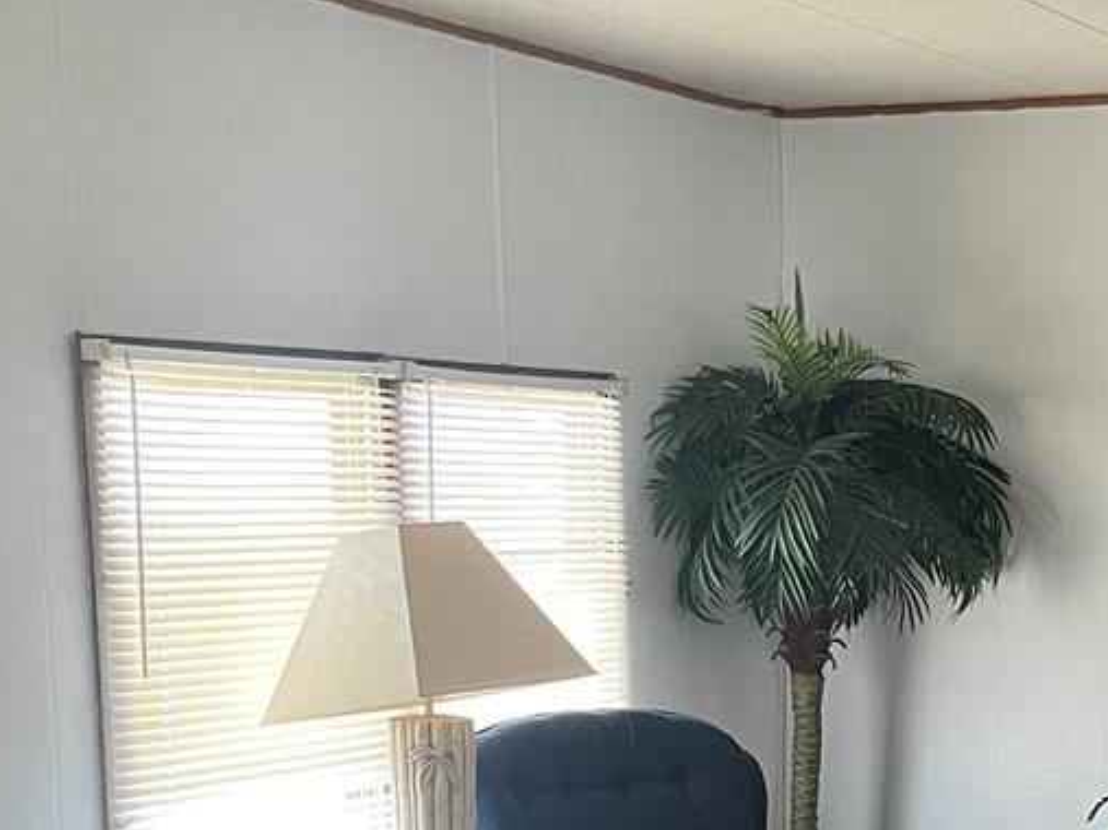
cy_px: 922
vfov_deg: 17.4
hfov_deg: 23.4
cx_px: 920
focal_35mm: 82
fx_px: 2624
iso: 320
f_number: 1.6
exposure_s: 1/60
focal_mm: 5.1
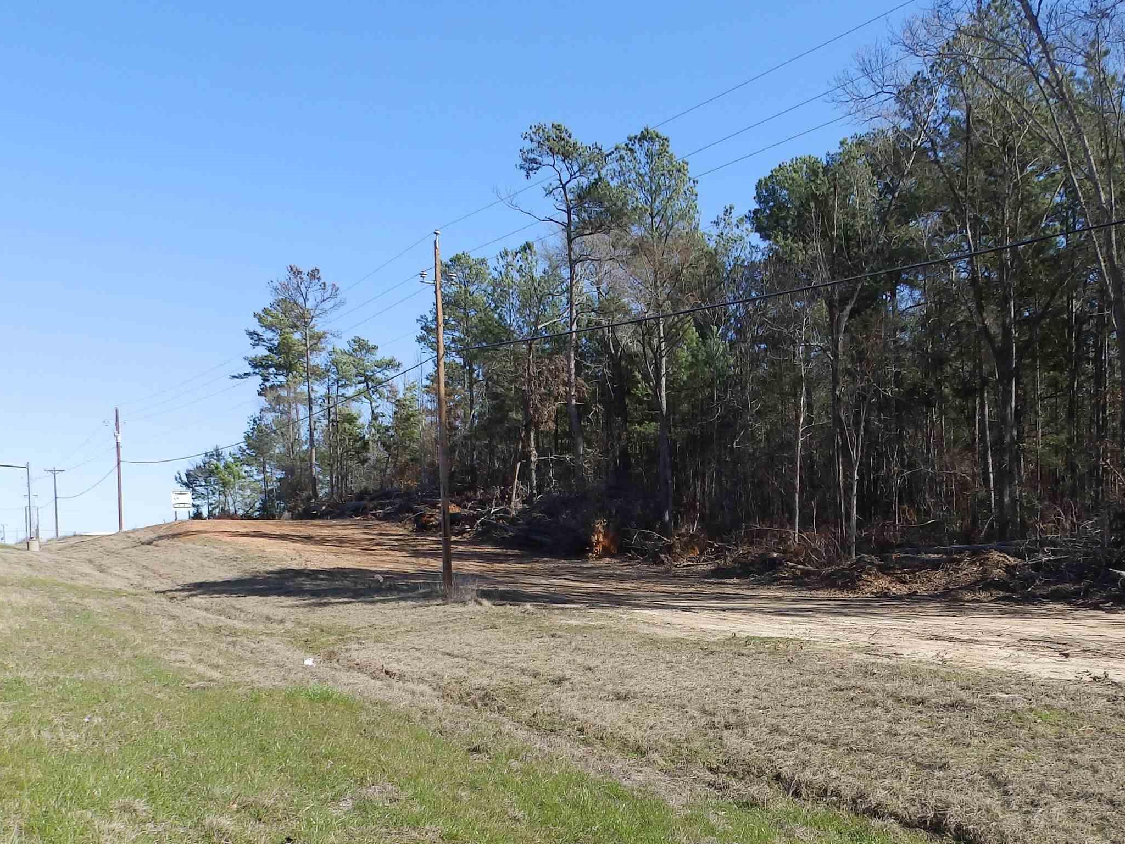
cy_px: 571
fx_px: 1072
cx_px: 645
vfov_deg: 42.3
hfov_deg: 55.1
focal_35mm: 33
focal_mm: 4
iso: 80
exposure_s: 1/400
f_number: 4.5
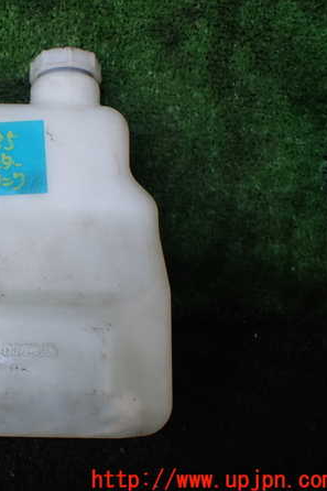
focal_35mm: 42
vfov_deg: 46.4
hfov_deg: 30.0
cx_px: 10
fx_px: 573
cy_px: 247
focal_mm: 5.4
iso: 160
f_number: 2.3
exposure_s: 1/125
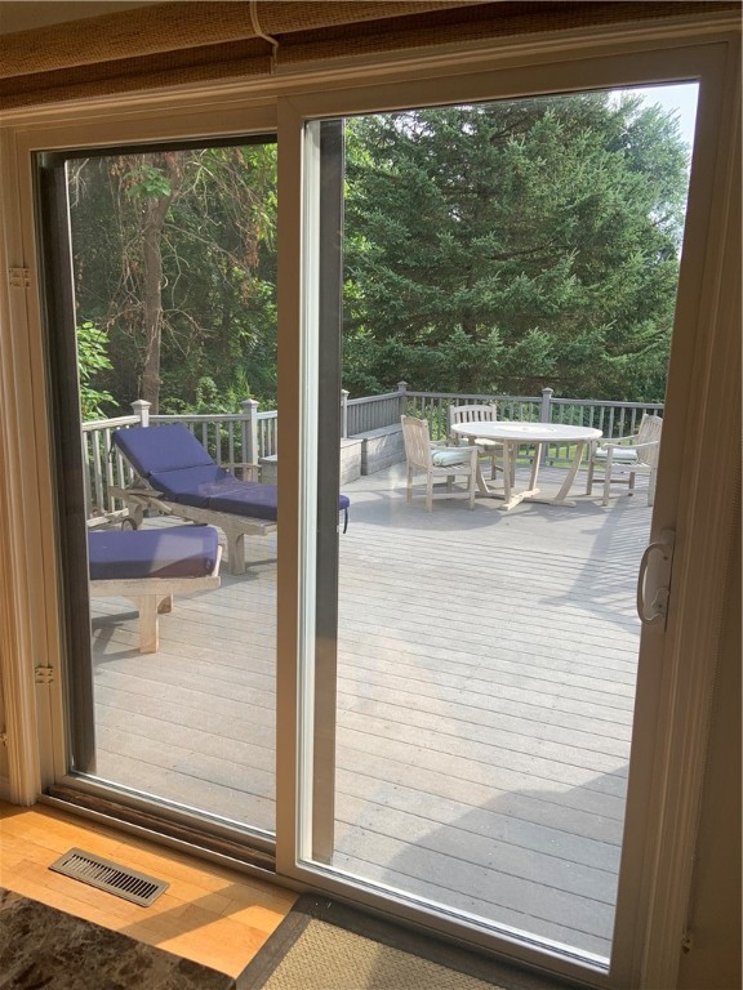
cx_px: 372
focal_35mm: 26
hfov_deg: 53.1
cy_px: 495
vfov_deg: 67.3
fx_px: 744
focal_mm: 4.25
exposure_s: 1/391
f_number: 1.8
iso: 25
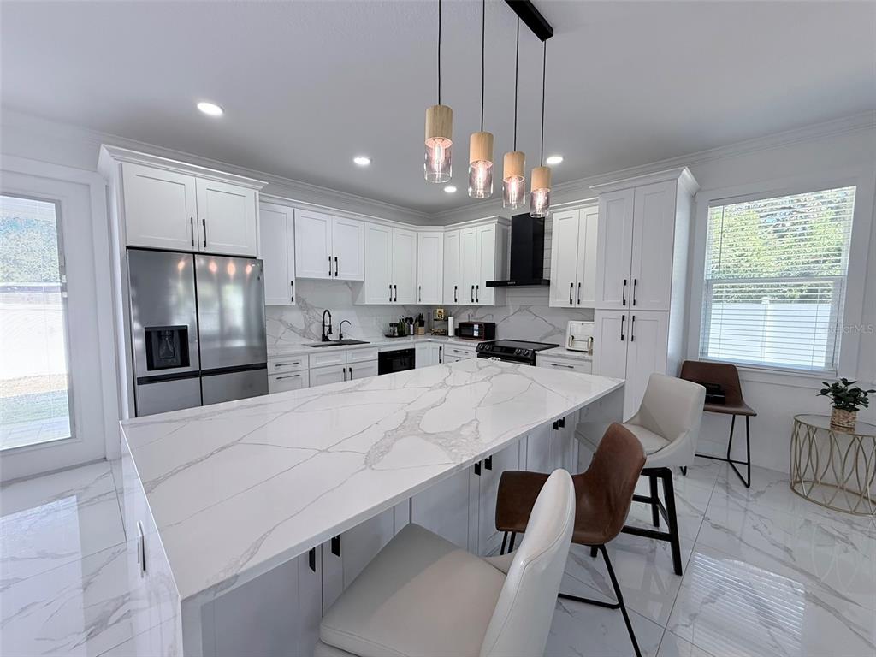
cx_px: 438
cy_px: 328
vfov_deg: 85.7
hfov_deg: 102.1
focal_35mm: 14
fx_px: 354
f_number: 2.2
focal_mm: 2.22
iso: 125
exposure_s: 1/120
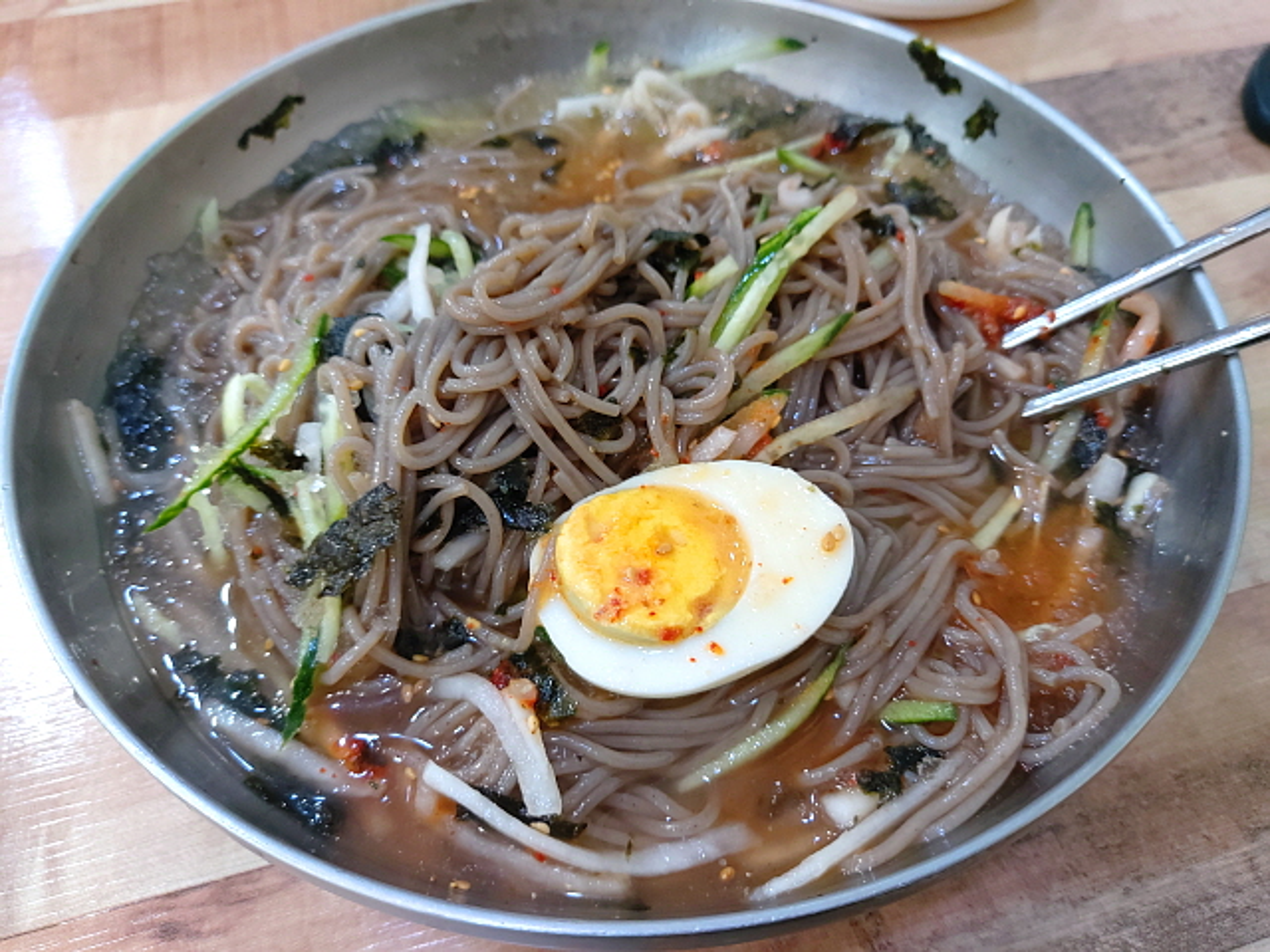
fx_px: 917
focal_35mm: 25
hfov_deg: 69.4
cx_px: 635
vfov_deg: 54.9
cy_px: 476
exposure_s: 1/30
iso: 200
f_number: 2
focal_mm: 4.58
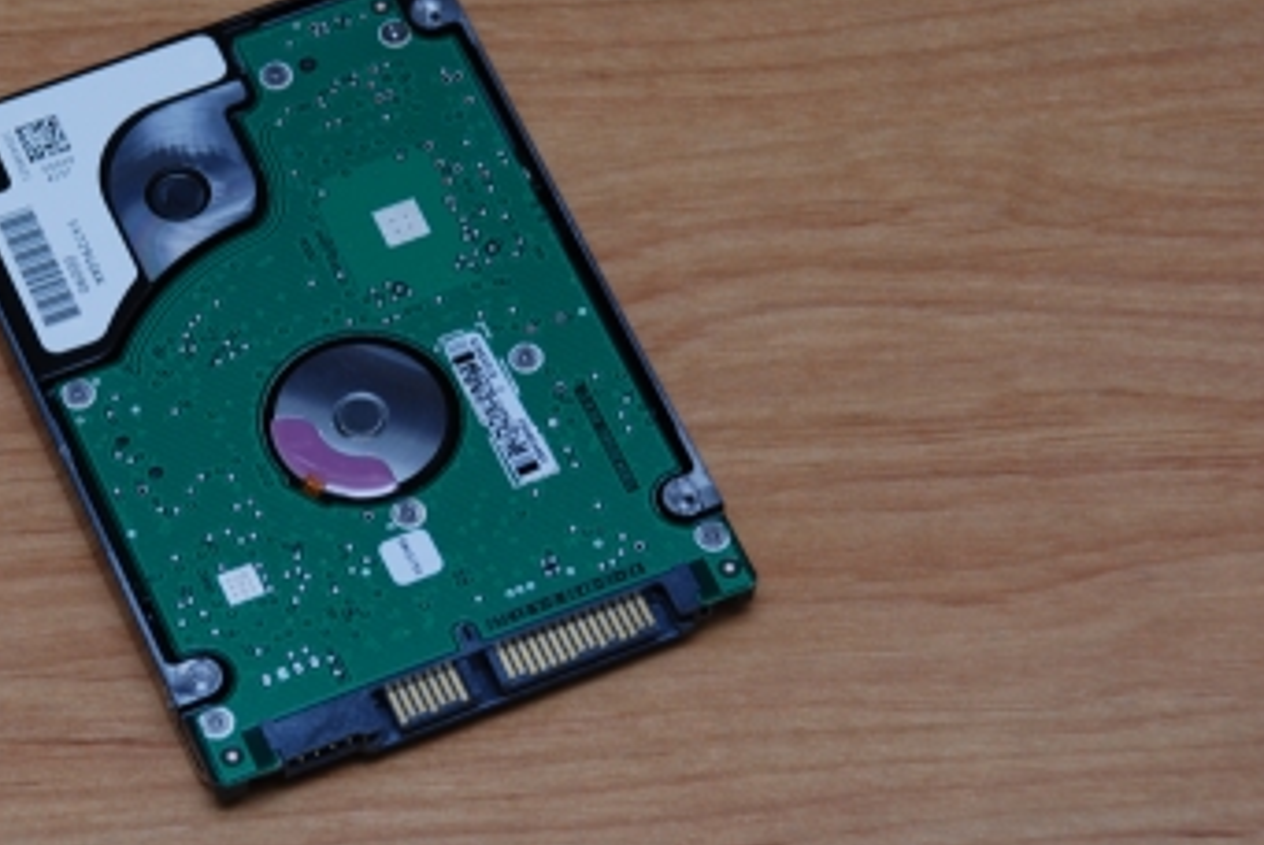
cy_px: 384
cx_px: 352
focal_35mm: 176
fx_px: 6185
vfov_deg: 7.8
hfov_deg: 11.6
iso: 200
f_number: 8
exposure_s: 1/60
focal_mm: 80
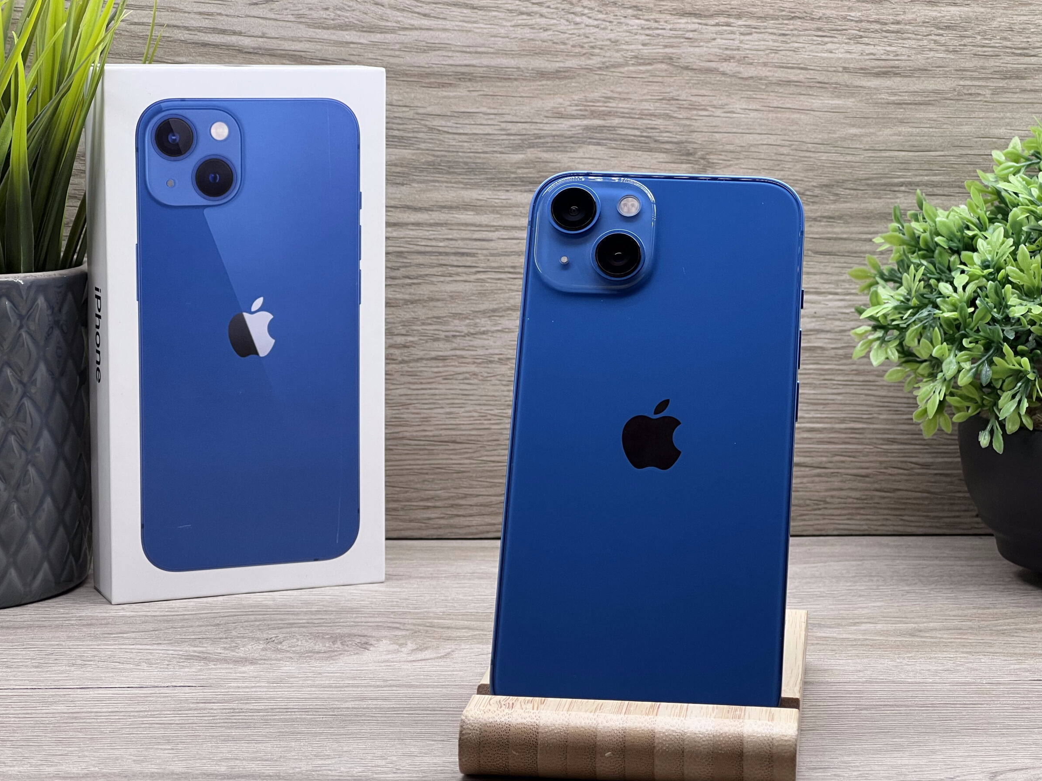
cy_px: 410
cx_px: 532
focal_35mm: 83
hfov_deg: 23.6
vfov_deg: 17.8
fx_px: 2498
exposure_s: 1/100
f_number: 2.8
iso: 80
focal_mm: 9
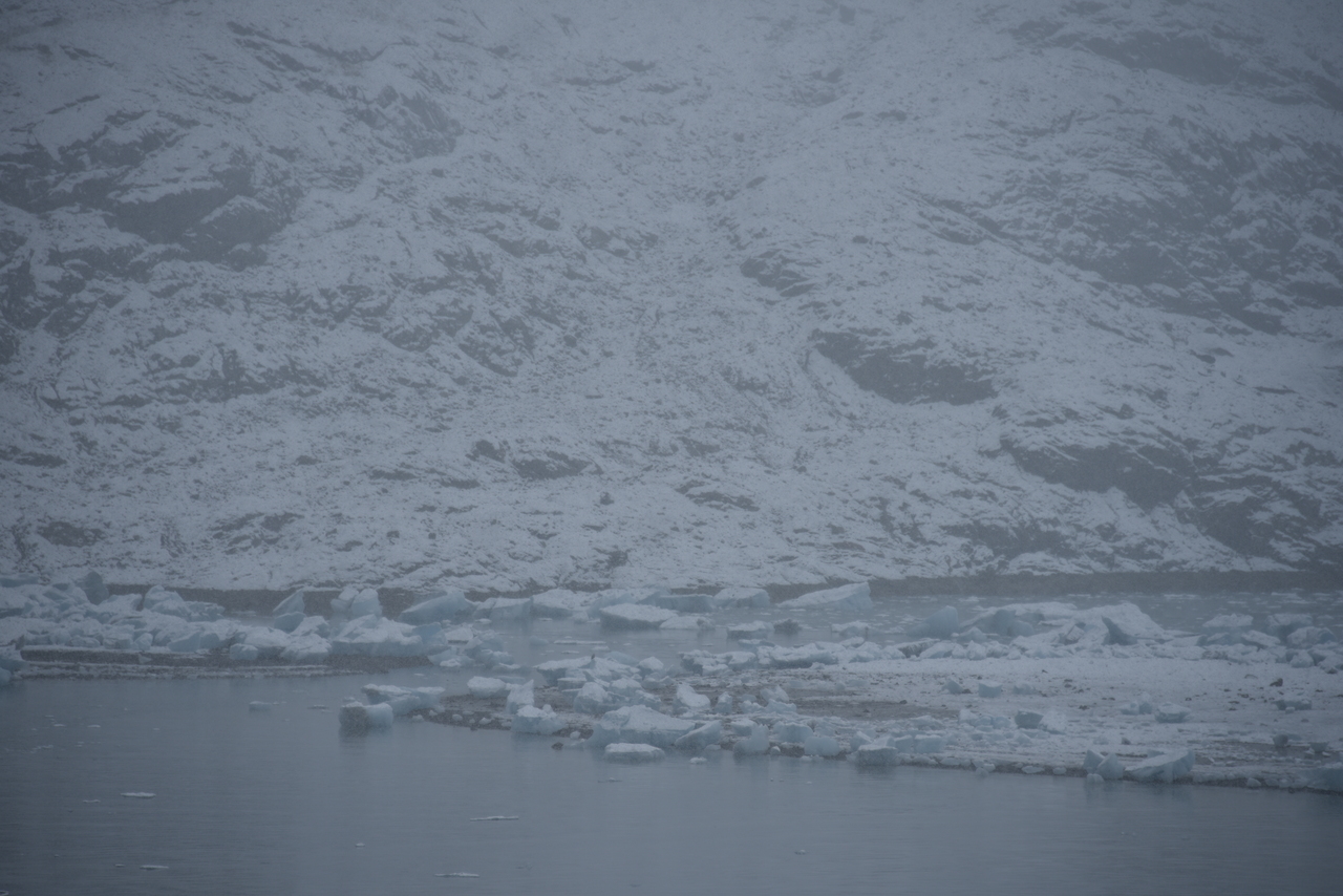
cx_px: 672
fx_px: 7462
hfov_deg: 10.3
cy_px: 448
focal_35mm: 200
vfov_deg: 6.9
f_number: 5.6
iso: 110
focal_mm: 200
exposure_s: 1/400
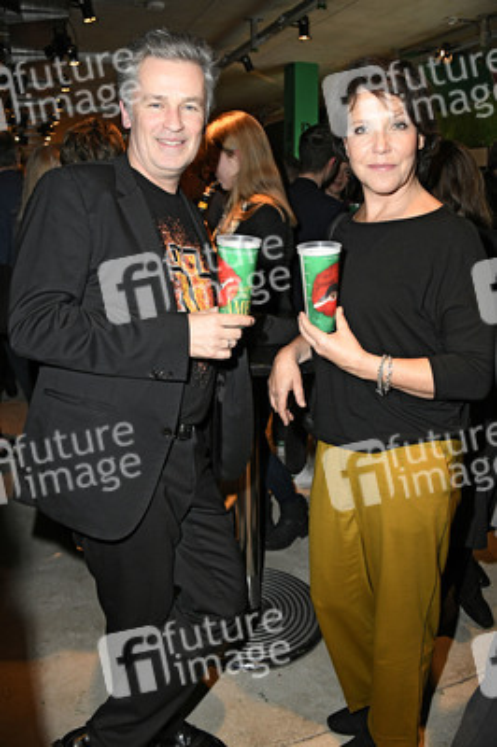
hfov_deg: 46.3
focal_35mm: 28
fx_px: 581
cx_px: 248
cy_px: 374
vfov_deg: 65.5
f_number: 6.3
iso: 3200
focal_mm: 28
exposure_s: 1/60
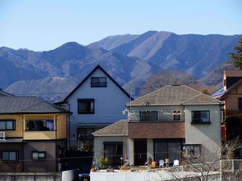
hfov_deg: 14.3
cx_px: 121
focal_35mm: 138
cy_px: 90
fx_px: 965
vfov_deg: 10.7
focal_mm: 24.4
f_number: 5.8
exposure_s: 1/250
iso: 80
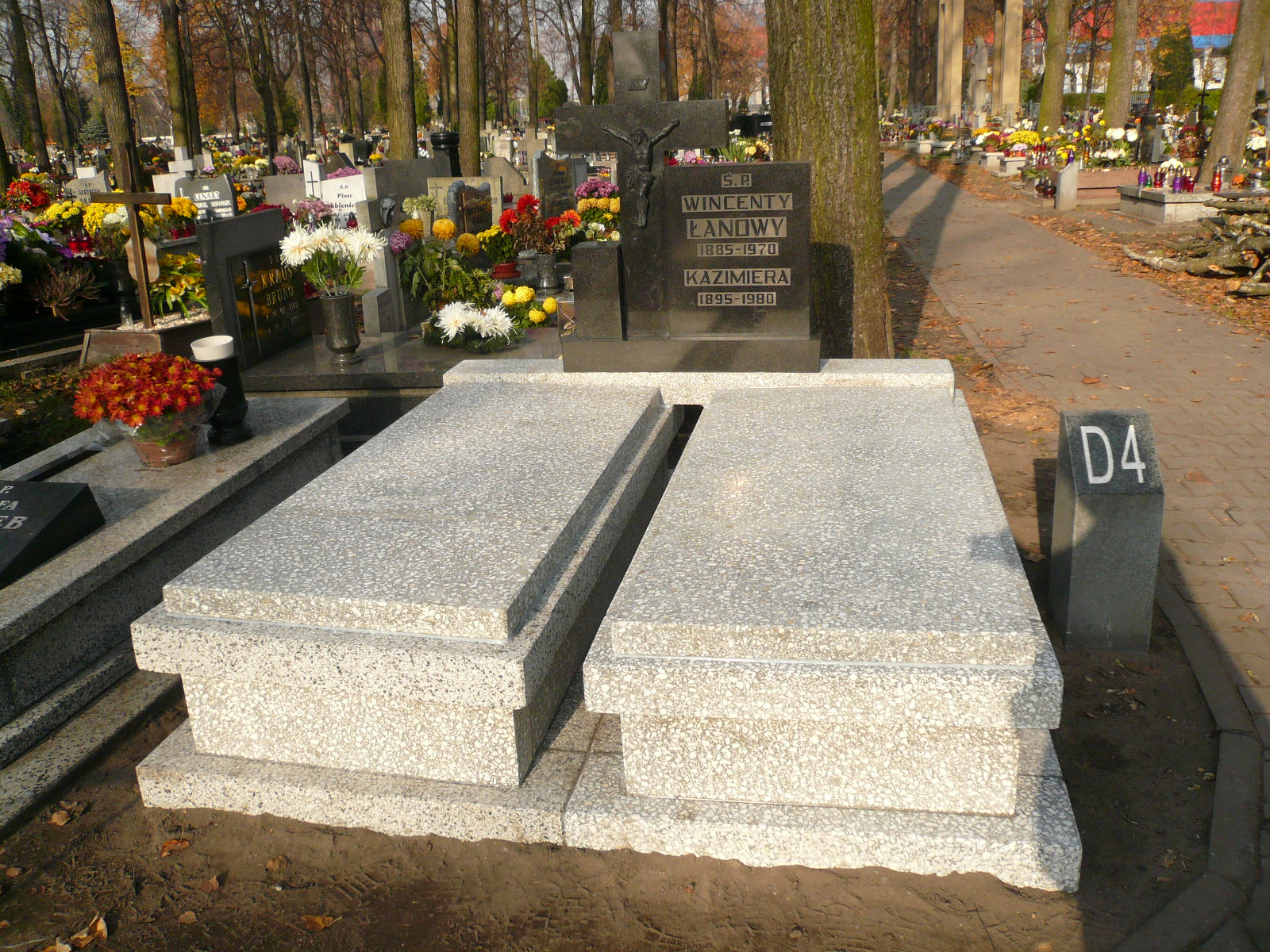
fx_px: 1027
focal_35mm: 28
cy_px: 476
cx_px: 635
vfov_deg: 49.7
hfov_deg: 63.4
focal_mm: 4.6
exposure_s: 1/1000
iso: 100
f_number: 2.8
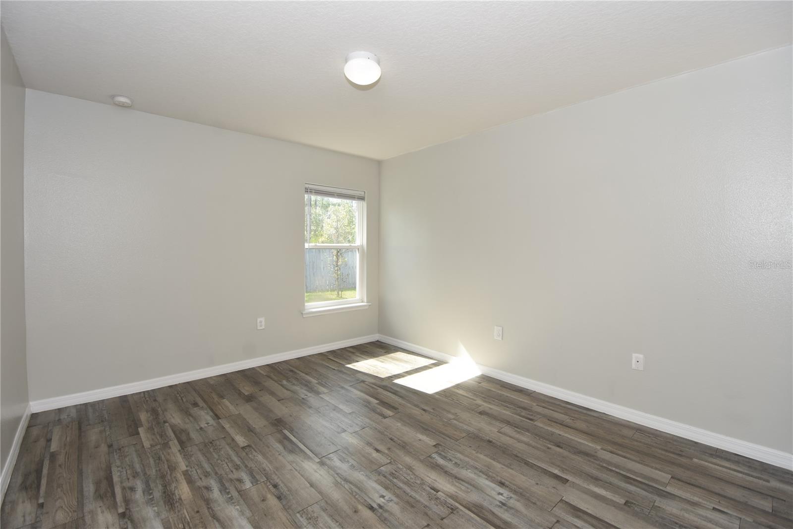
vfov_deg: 77.3
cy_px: 264
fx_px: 330
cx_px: 396
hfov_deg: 100.4
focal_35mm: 15
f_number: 5
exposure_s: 1/100
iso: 200
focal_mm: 10
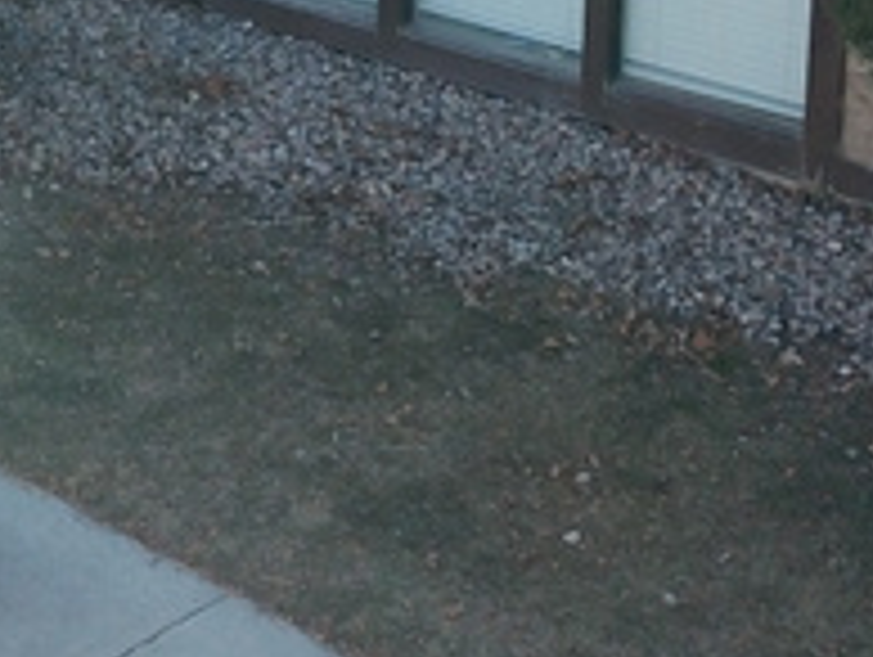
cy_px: -338
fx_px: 3459
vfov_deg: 10.5
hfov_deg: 14.1
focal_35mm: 137
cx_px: -18
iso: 100
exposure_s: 1/297
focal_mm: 4.73
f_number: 2.2
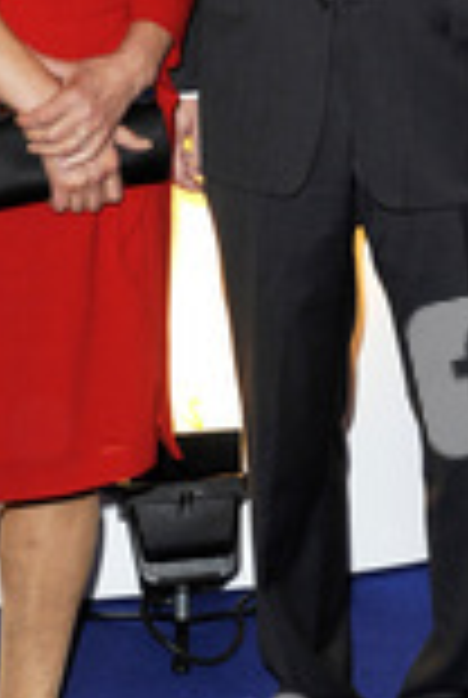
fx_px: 1999
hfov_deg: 13.4
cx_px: 232
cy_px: 126
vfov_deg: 19.6
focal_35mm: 103
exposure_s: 1/160
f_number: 5
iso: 800
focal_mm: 40
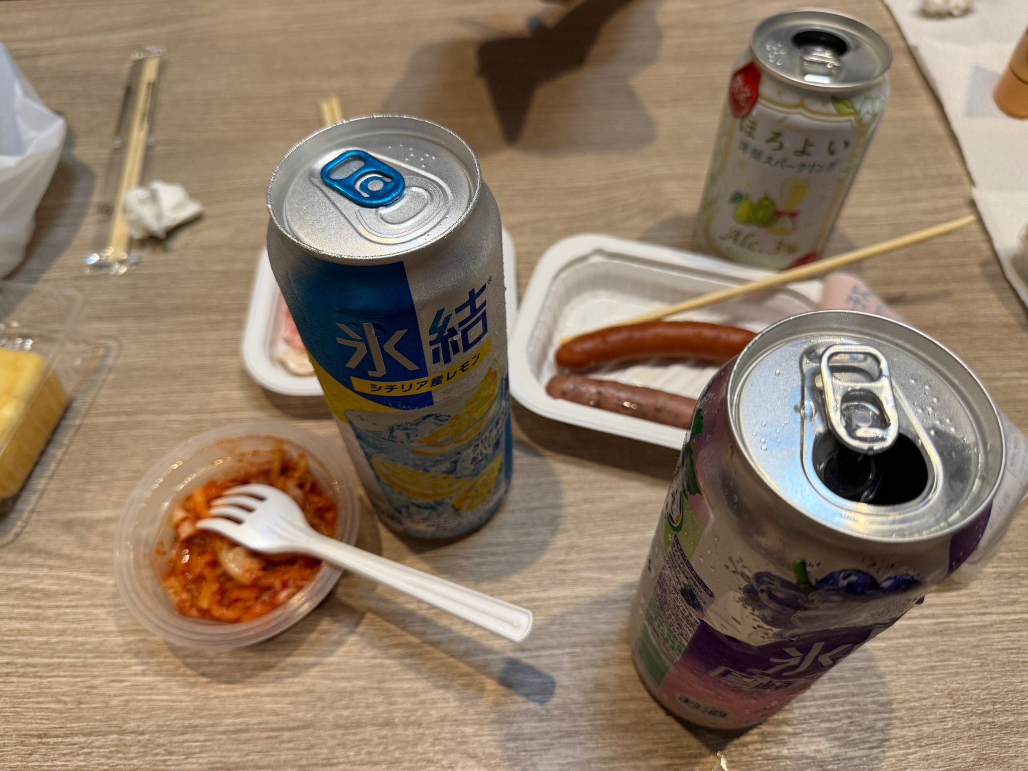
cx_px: 514
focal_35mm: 24
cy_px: 386
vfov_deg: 56.8
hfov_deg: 71.6
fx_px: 713
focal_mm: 6.76
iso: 160
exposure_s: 1/50
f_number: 1.78
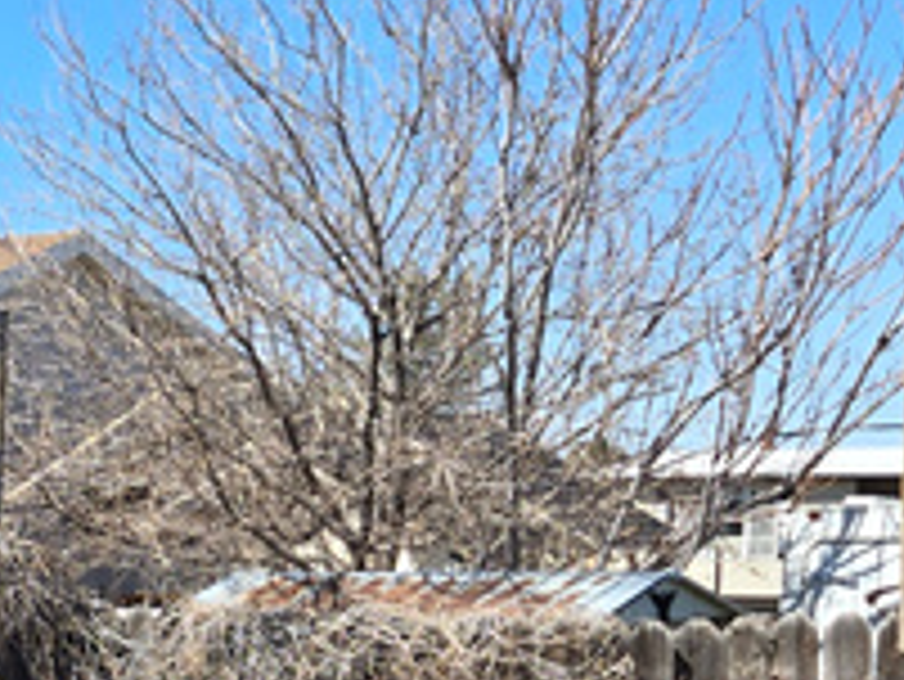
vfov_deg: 12.5
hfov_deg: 15.2
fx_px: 3057
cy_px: 712
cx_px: -553
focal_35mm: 117
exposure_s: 1/1468
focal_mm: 5.4
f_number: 1.8
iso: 25
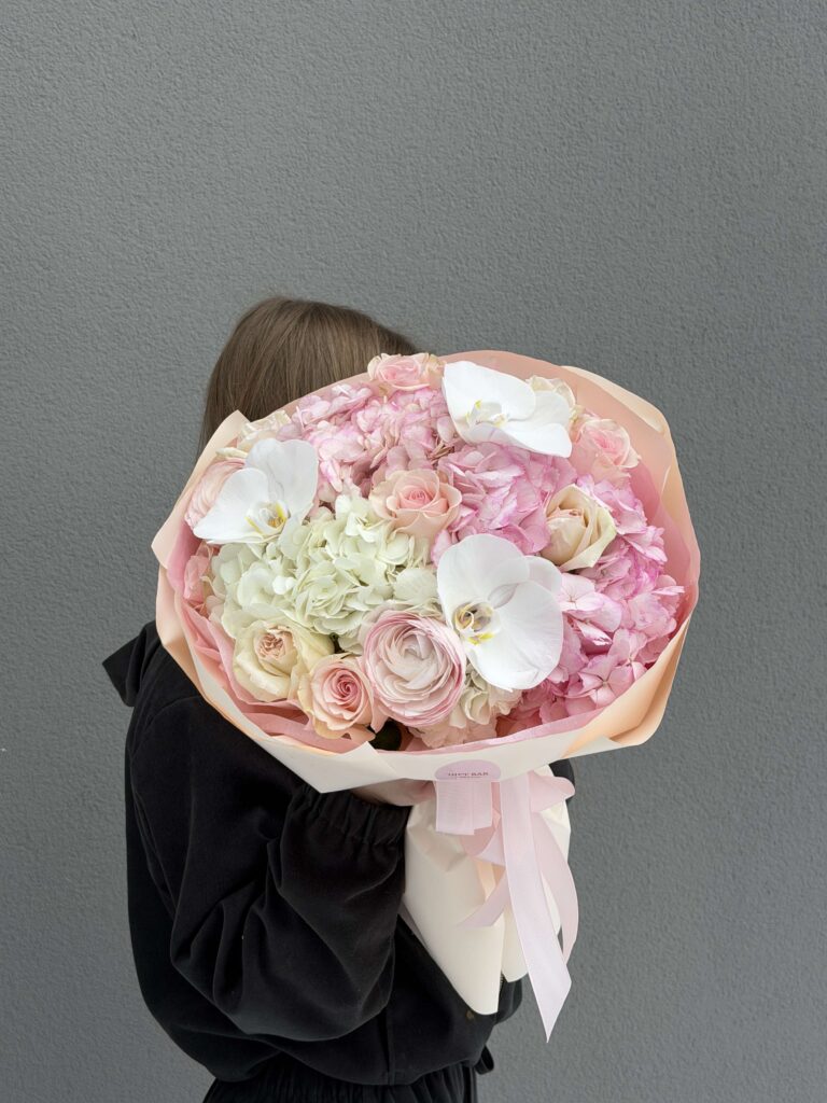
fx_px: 1529
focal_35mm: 48
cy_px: 552
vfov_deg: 39.7
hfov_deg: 30.3
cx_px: 414
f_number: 1.78
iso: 50
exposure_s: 1/197
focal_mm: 6.76
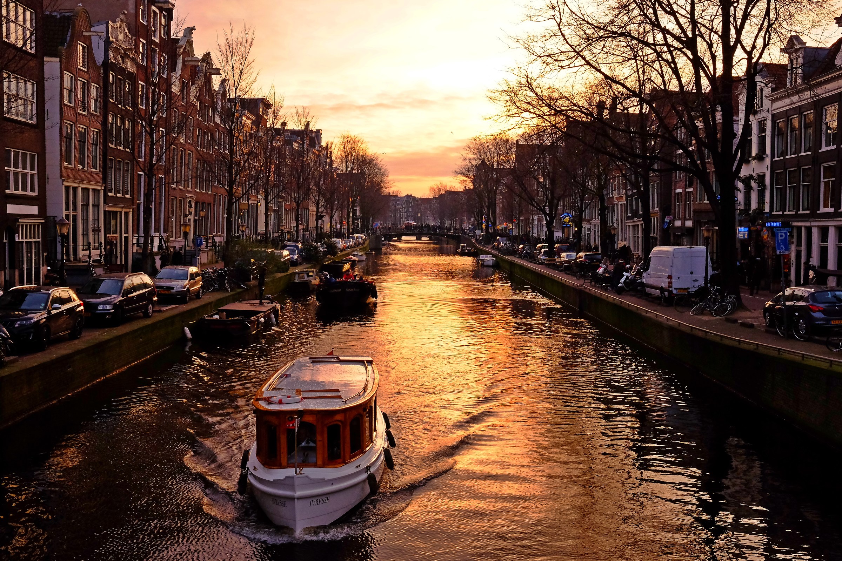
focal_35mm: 35
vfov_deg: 37.9
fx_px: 819
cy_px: 280
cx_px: 421
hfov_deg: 54.4
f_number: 13
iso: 1600
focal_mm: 23
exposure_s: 1/125
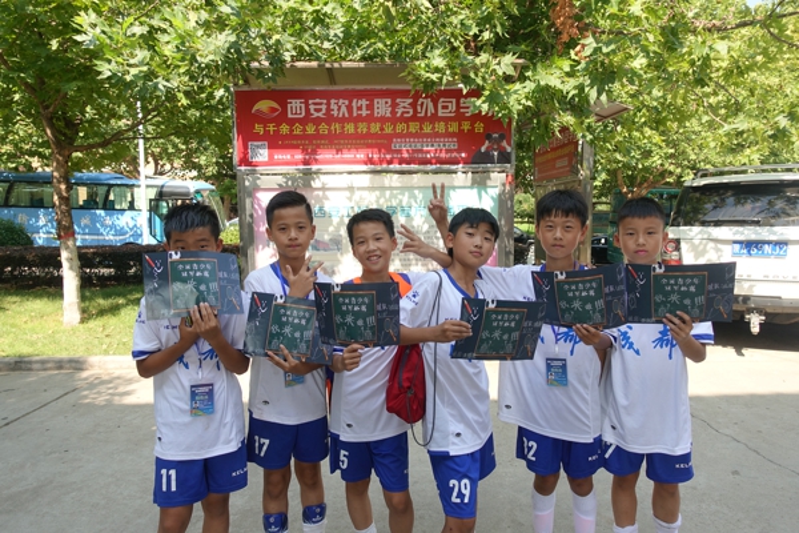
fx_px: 533
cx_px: 400
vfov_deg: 53.1
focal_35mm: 24
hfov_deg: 73.7
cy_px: 266
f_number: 2.8
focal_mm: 8.8
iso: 125
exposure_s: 1/500
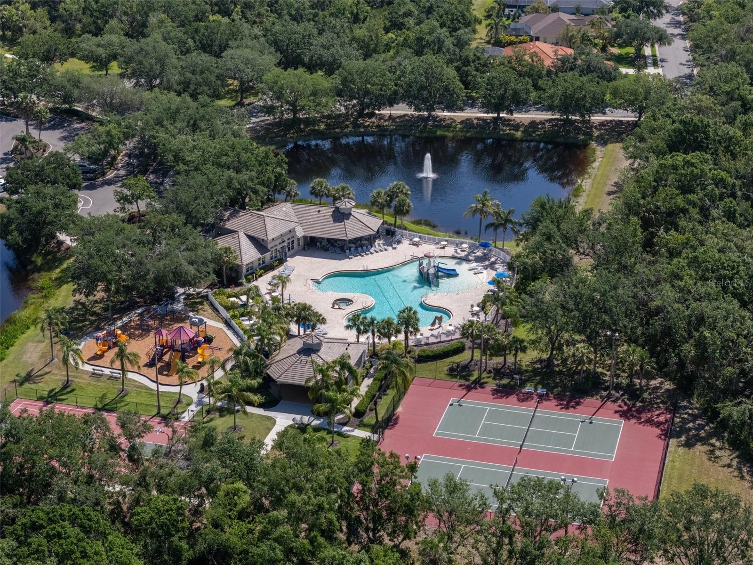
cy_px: 282
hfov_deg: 27.8
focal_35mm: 70
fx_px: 1523
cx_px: 376
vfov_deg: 21.0
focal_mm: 19.35
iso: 100
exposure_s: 1/200
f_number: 2.8
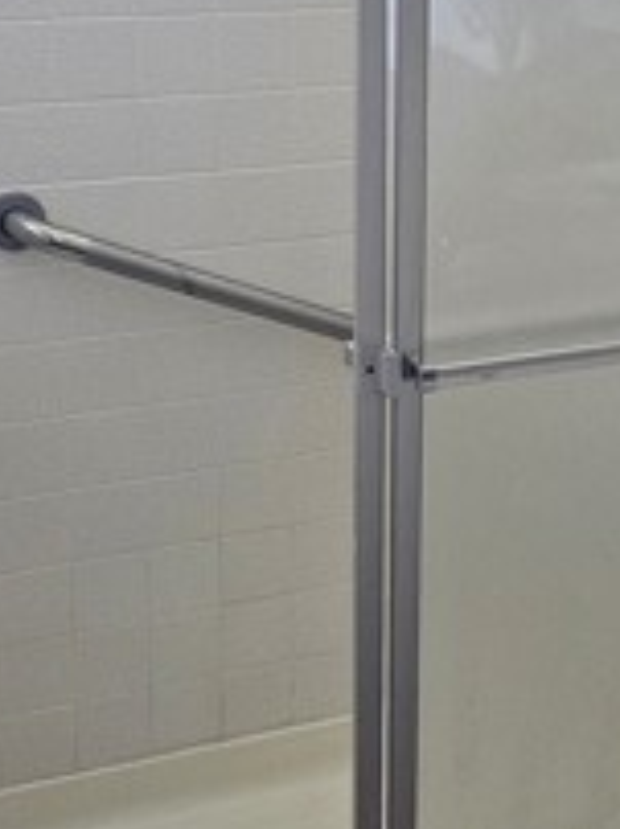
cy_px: 201
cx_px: 394
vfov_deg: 26.3
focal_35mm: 73
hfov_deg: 20.1
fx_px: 1747
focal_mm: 6.3
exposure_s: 1/120
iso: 640
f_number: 1.7
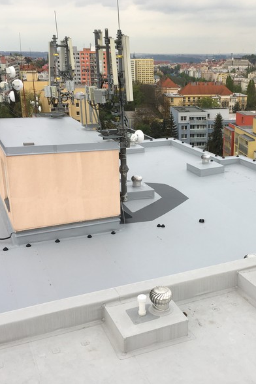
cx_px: 174
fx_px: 438
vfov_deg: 47.4
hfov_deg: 32.3
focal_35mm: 41
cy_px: 190
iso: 25
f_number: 2.2
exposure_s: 1/315
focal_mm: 4.15
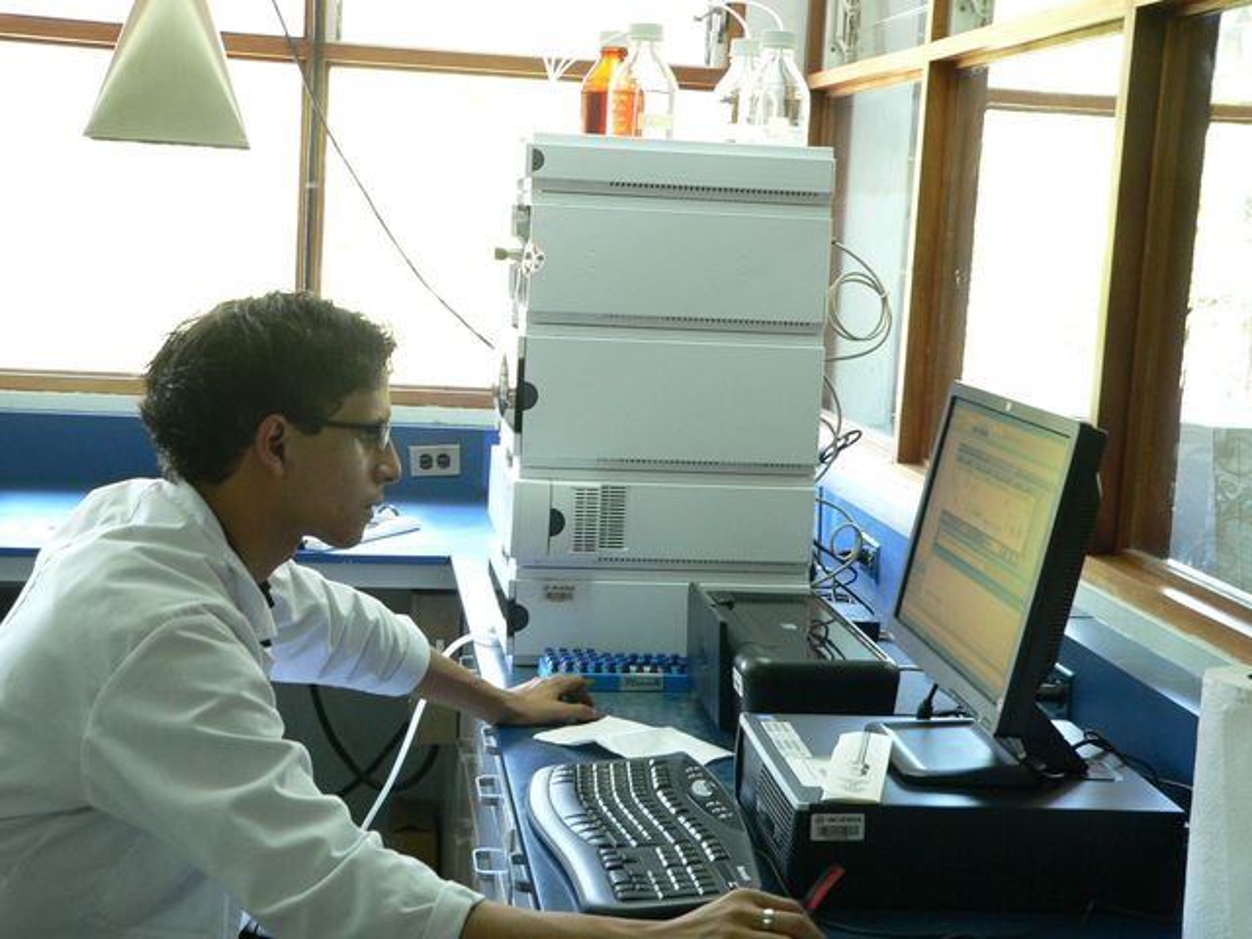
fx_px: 1881
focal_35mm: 52
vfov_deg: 28.0
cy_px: 470
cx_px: 626
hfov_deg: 36.8
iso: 200
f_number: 2.8
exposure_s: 1/20
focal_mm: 8.7
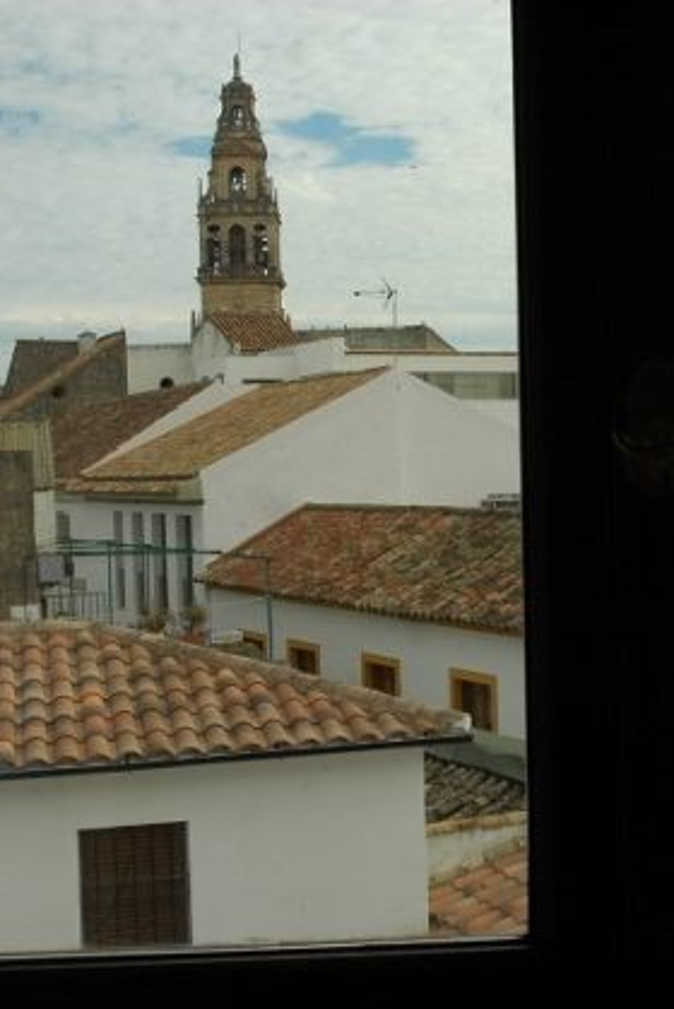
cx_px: 539
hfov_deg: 21.7
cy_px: 503
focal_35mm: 62
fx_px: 1732
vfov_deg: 32.5
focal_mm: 27
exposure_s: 1/100
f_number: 20
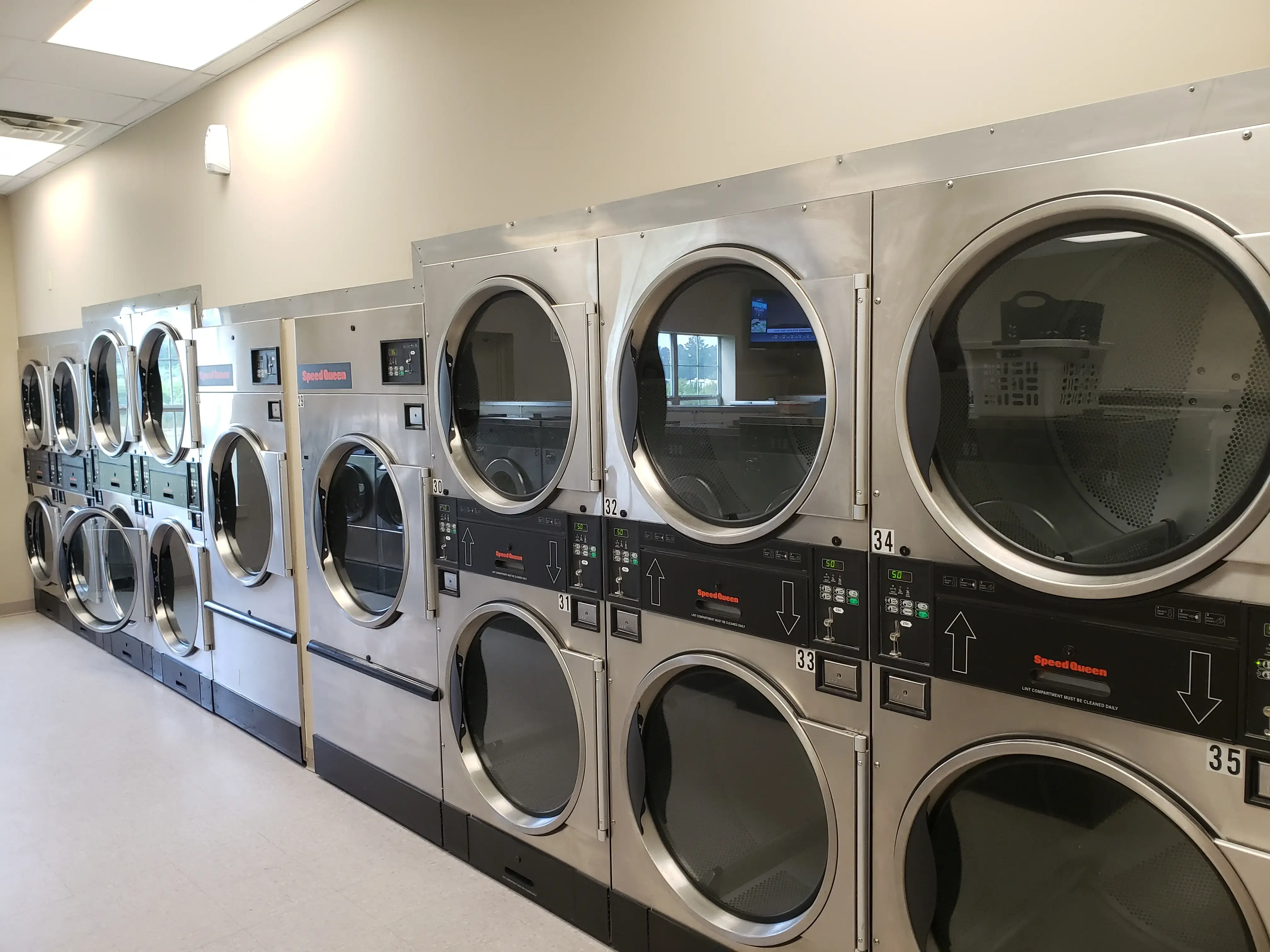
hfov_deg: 67.3
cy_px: 476
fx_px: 954
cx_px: 635
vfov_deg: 53.1
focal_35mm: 26
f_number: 2.4
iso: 200
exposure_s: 1/60
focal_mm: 4.3
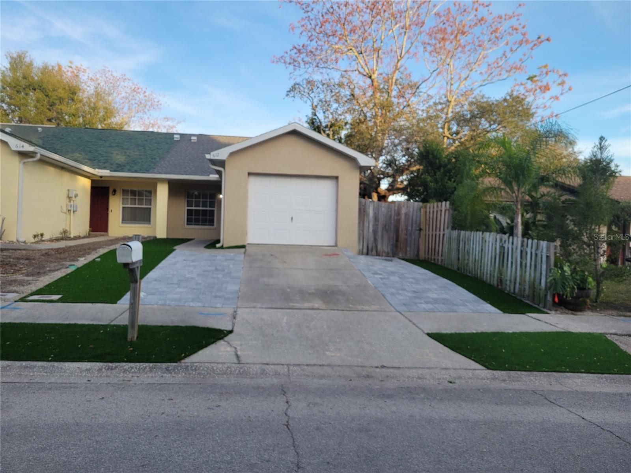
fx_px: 474
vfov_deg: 53.1
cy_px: 236
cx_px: 316
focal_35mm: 26
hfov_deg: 67.3
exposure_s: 1/519
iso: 40
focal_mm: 5.4
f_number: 1.8
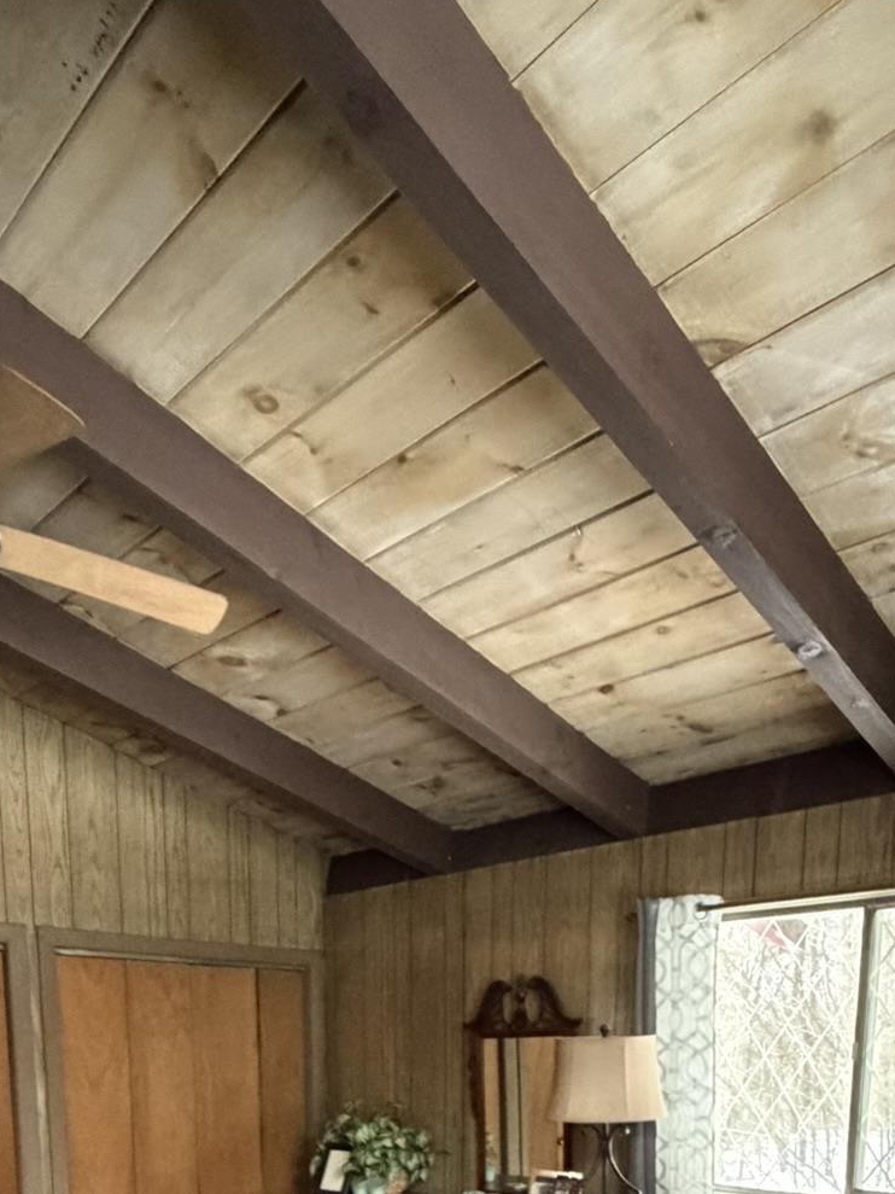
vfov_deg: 49.1
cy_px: 1221
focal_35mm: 29
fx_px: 1000
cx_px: 397
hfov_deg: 48.1
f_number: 2.2
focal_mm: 2.22
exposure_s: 1/47
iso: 1250
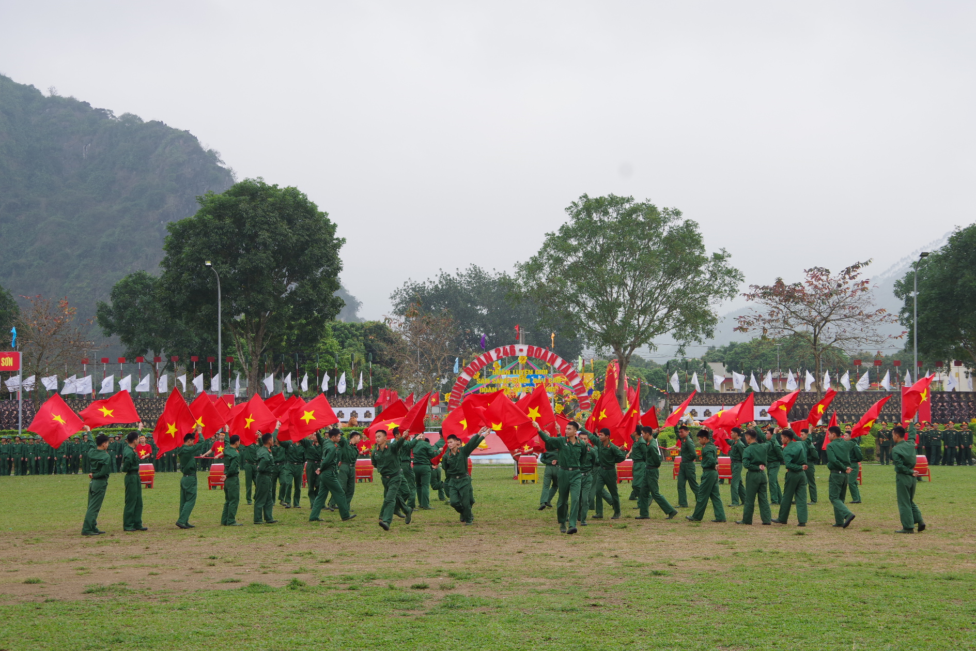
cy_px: 322
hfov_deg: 32.9
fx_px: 1654
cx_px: 495
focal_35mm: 61
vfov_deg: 22.3
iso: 200
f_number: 8
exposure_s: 1/200
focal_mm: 40
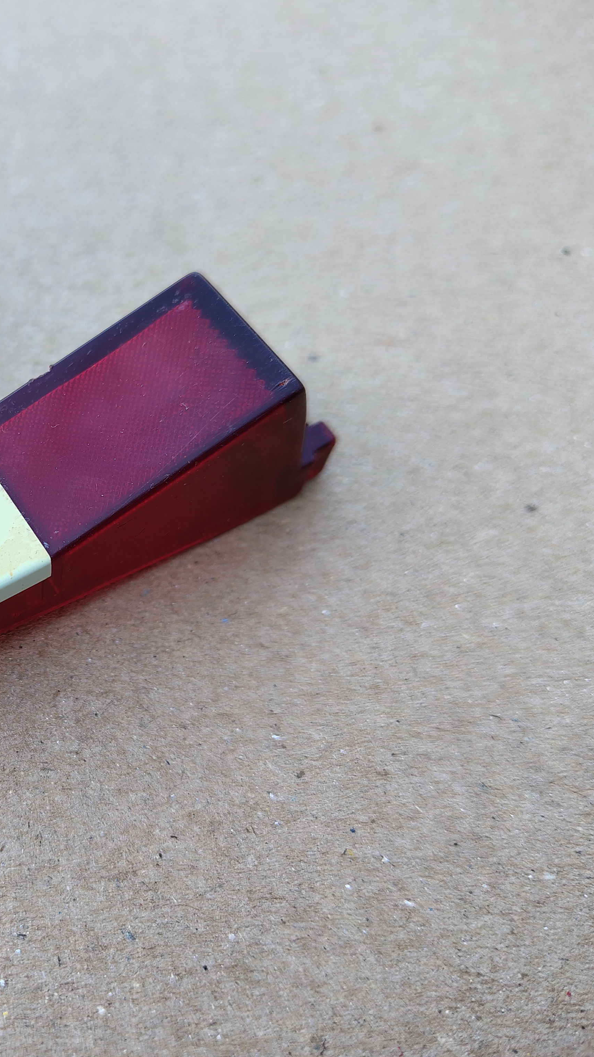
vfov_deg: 56.6
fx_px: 980
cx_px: 7
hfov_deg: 31.3
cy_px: 527
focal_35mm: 35
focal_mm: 5.56
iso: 100
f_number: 1.8
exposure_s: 1/219
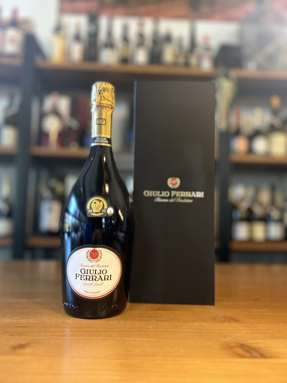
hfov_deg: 53.1
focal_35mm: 26
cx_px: 144
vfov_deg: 67.3
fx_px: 287
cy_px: 192
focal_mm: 5.7
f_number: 1.5
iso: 320
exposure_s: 1/60
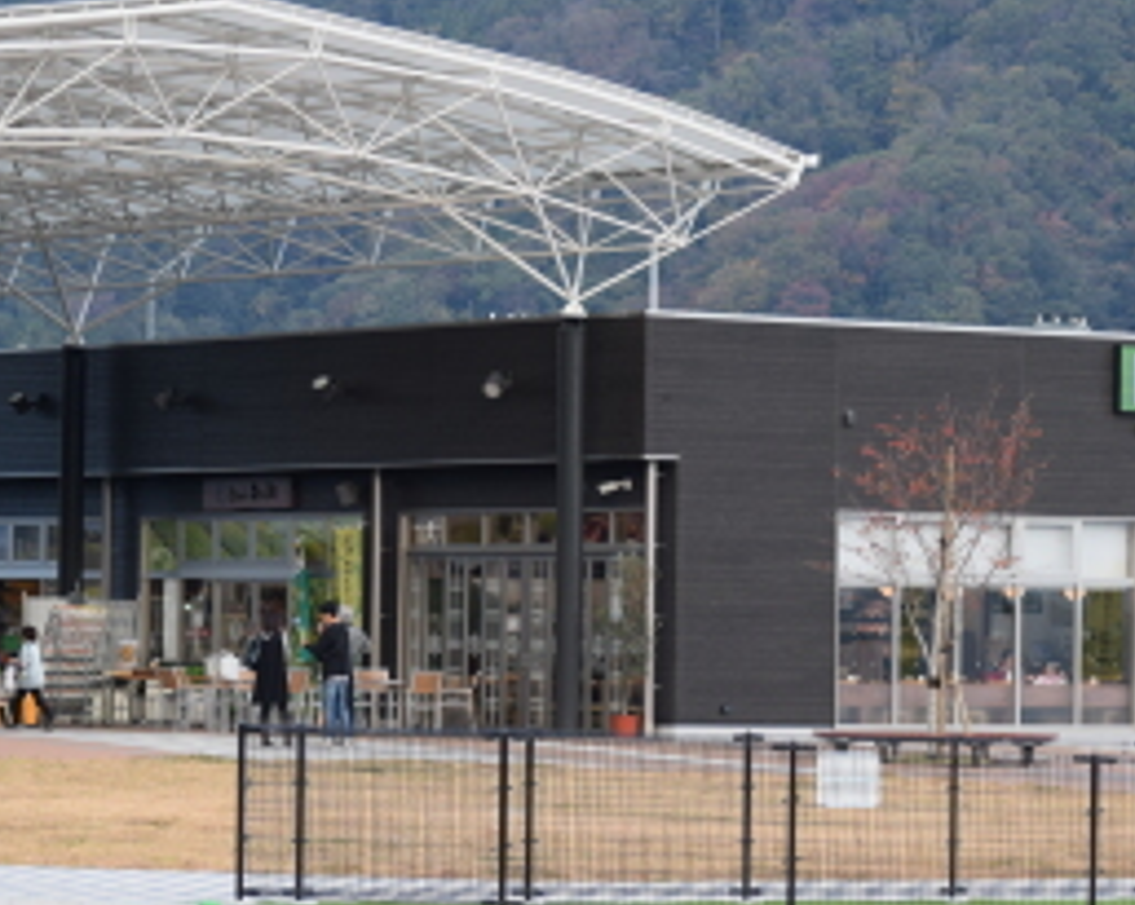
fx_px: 6442
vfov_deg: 8.0
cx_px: 910
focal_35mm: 192
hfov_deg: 10.0
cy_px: 355
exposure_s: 1/400
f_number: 5
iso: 400
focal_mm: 70
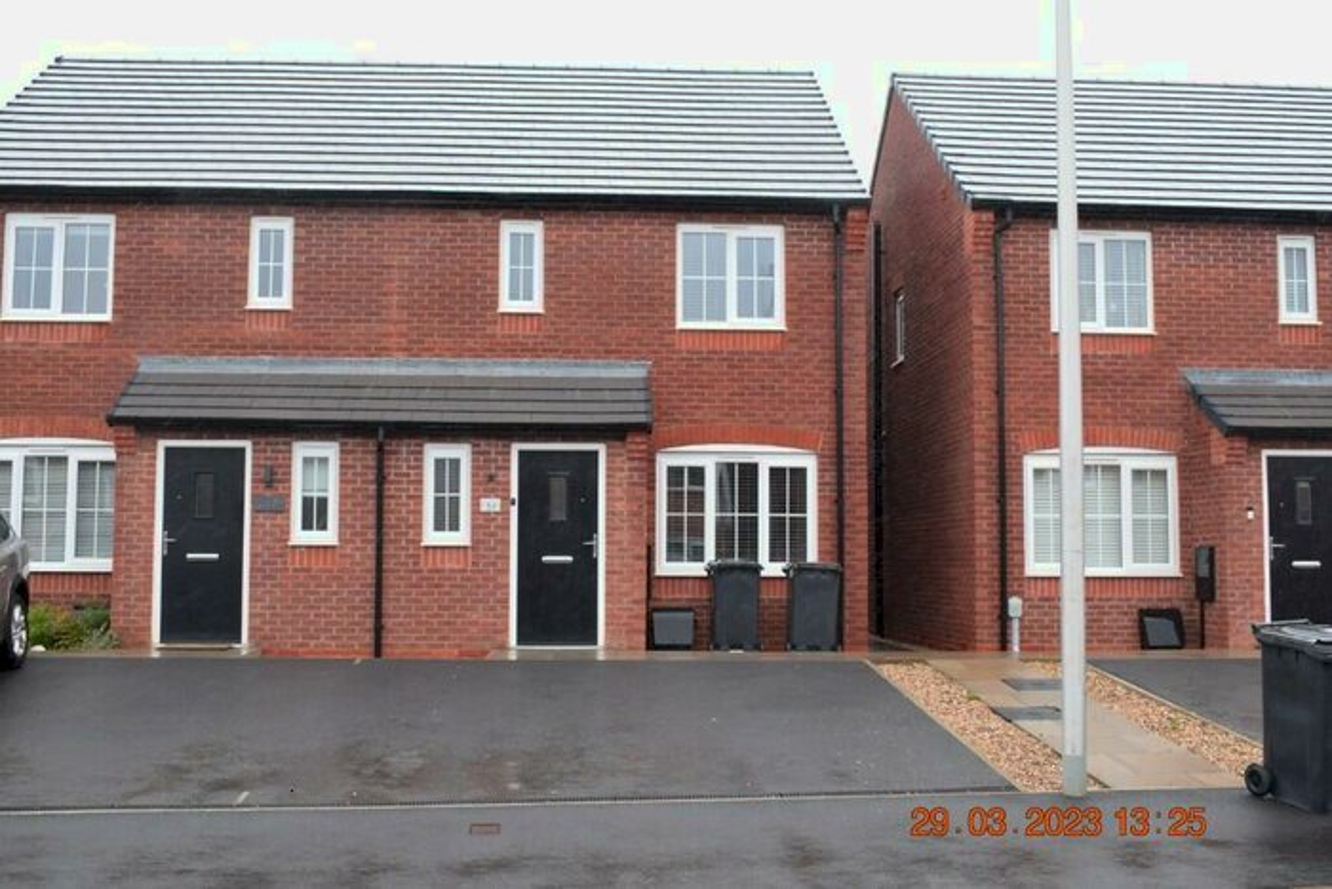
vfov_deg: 34.2
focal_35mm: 39
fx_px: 1443
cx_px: 666
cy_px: 444
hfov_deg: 49.5
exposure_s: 1/250
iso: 400
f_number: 8
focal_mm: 26
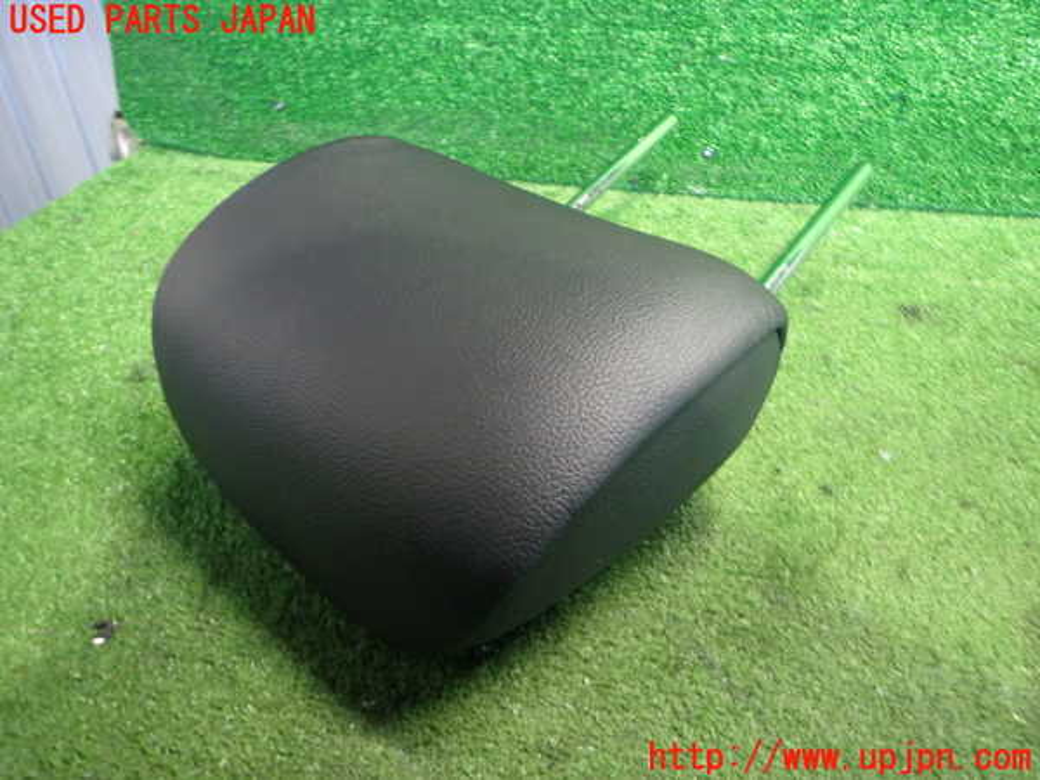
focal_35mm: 25
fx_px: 751
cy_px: 390
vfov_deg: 54.9
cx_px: 520
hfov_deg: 69.4
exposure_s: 1/30
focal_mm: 4.5
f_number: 2
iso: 800
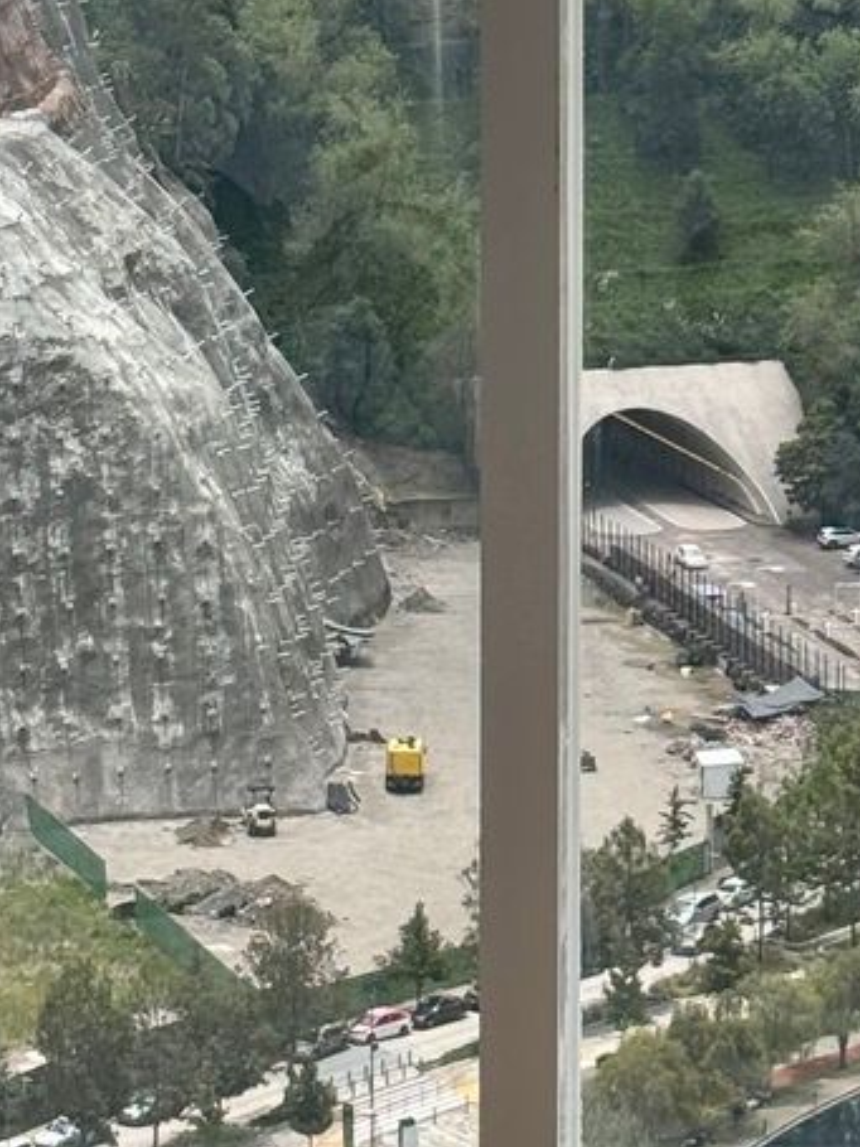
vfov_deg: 10.7
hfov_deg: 8.0
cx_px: 961
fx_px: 6065
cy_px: 61
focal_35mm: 183
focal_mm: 5.96
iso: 40
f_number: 1.6
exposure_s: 1/1724
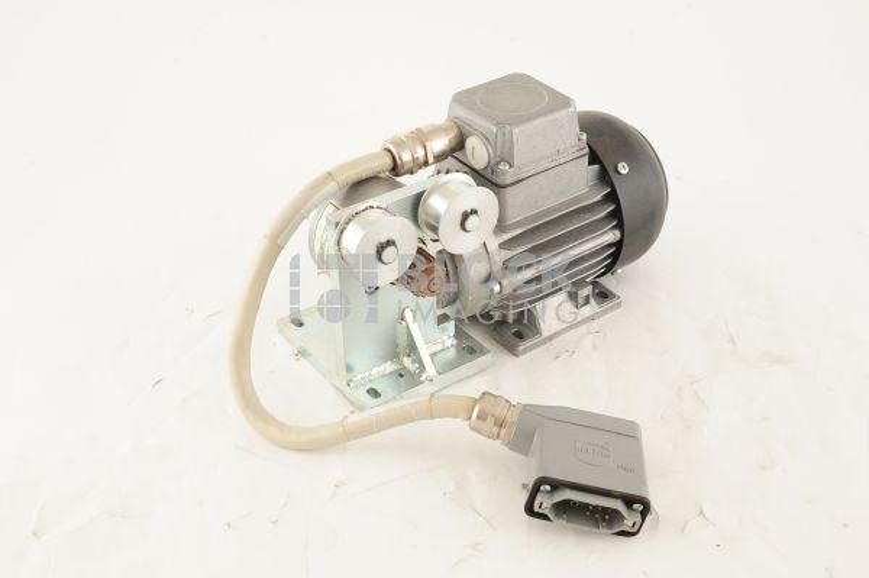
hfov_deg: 39.6
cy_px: 289
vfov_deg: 26.9
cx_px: 434
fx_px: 1206
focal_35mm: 50
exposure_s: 1/125
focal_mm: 50
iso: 1600
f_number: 10
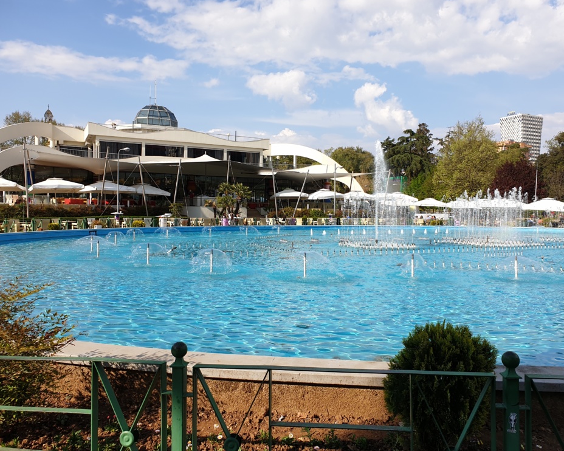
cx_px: 301
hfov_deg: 62.2
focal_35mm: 28
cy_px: 221
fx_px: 467
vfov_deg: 51.5
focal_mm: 4.3
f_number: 2.4
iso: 50
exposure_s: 1/1297
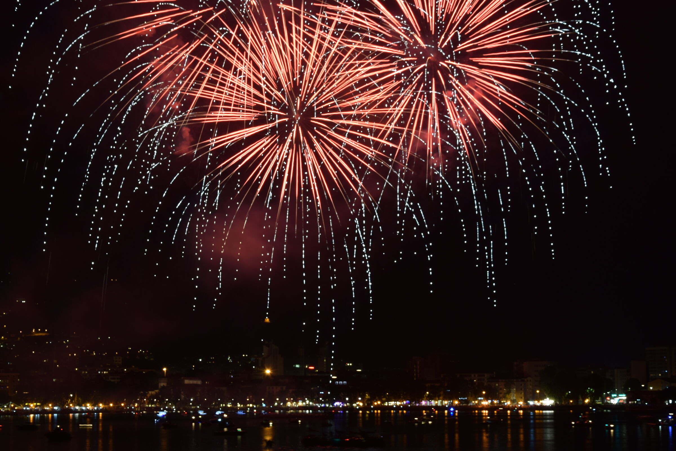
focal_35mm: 75
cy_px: 226
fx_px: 1408
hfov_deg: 27.0
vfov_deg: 18.2
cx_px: 338
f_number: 11
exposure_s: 6
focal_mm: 50
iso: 100
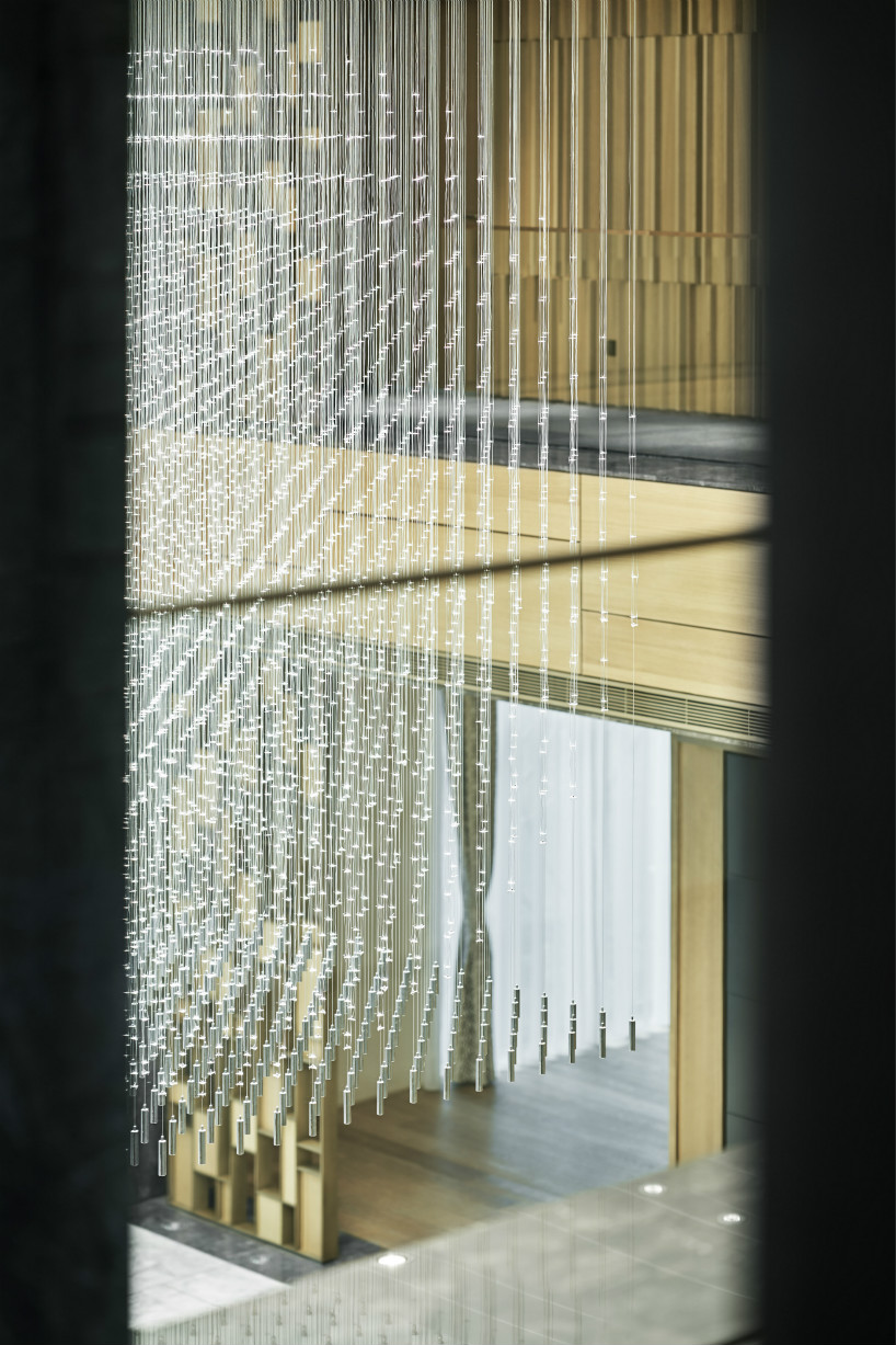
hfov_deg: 16.1
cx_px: 448
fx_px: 3173
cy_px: 672
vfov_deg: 23.9
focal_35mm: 85
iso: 50
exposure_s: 1/13
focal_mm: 85
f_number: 2
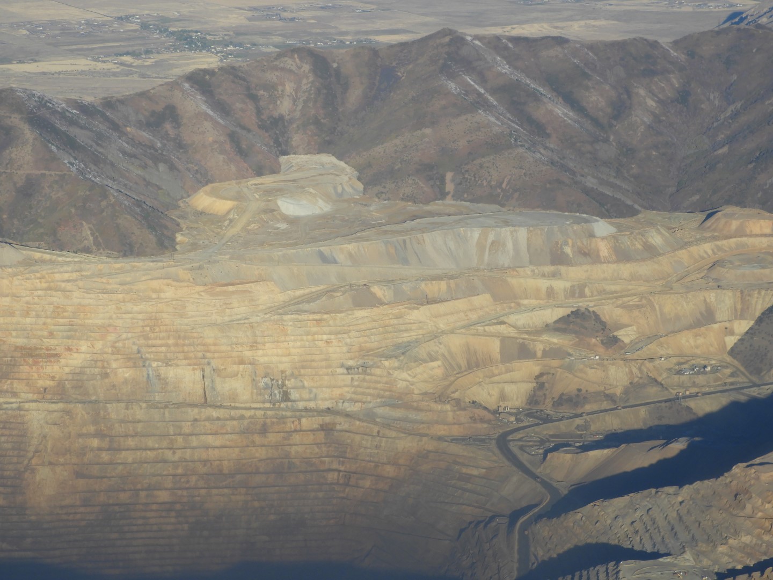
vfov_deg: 9.9
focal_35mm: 150
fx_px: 3350
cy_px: 290
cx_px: 386
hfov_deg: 13.2
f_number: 5.2
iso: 100
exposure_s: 1/800
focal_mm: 26.9
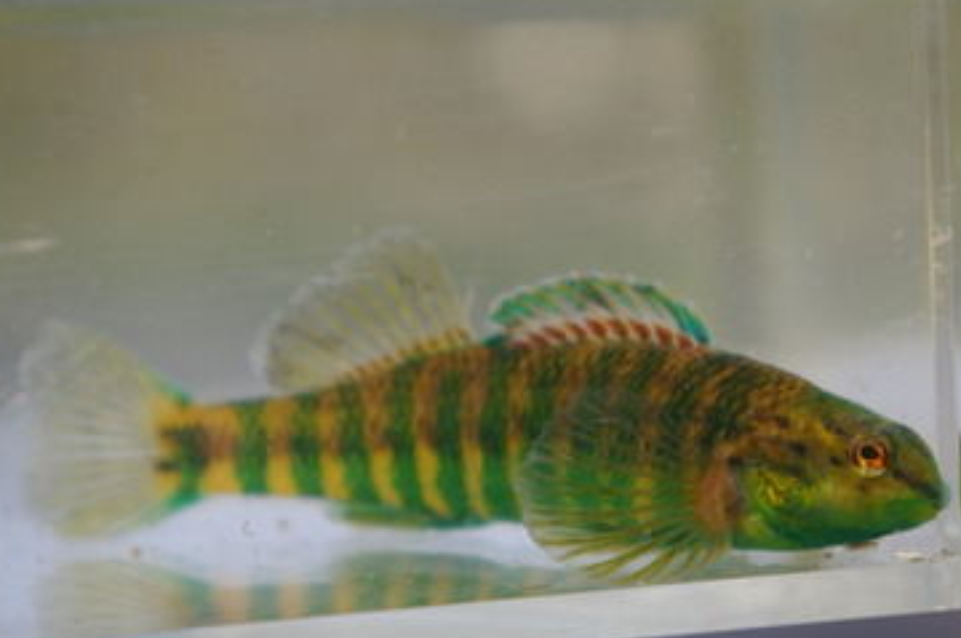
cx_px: 593
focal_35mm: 115
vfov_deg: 11.9
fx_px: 3058
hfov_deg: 17.8
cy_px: 408
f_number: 8
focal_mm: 55
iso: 400
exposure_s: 1/500
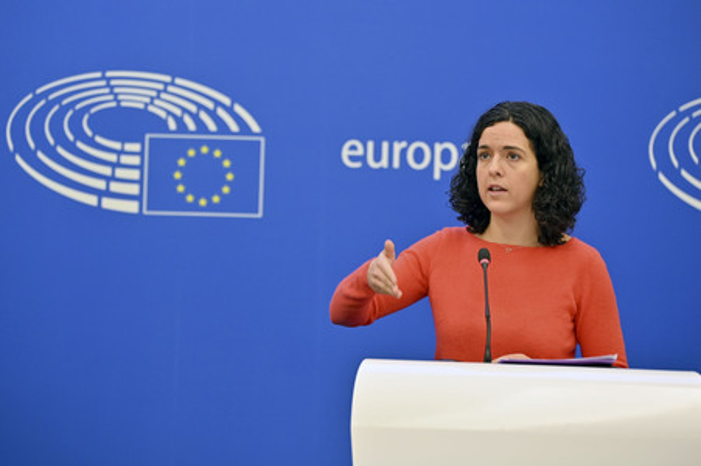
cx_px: 350
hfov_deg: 18.3
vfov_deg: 12.2
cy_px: 233
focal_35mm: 112
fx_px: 2179
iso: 640
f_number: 2.8
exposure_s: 1/160
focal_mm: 112
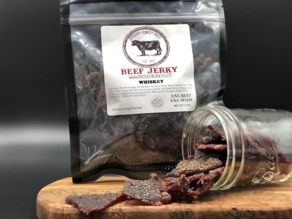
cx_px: 146
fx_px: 481
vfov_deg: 25.7
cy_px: 110
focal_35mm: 57
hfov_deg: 33.8
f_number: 2.8
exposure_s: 1/34
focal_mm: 6.6
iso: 40
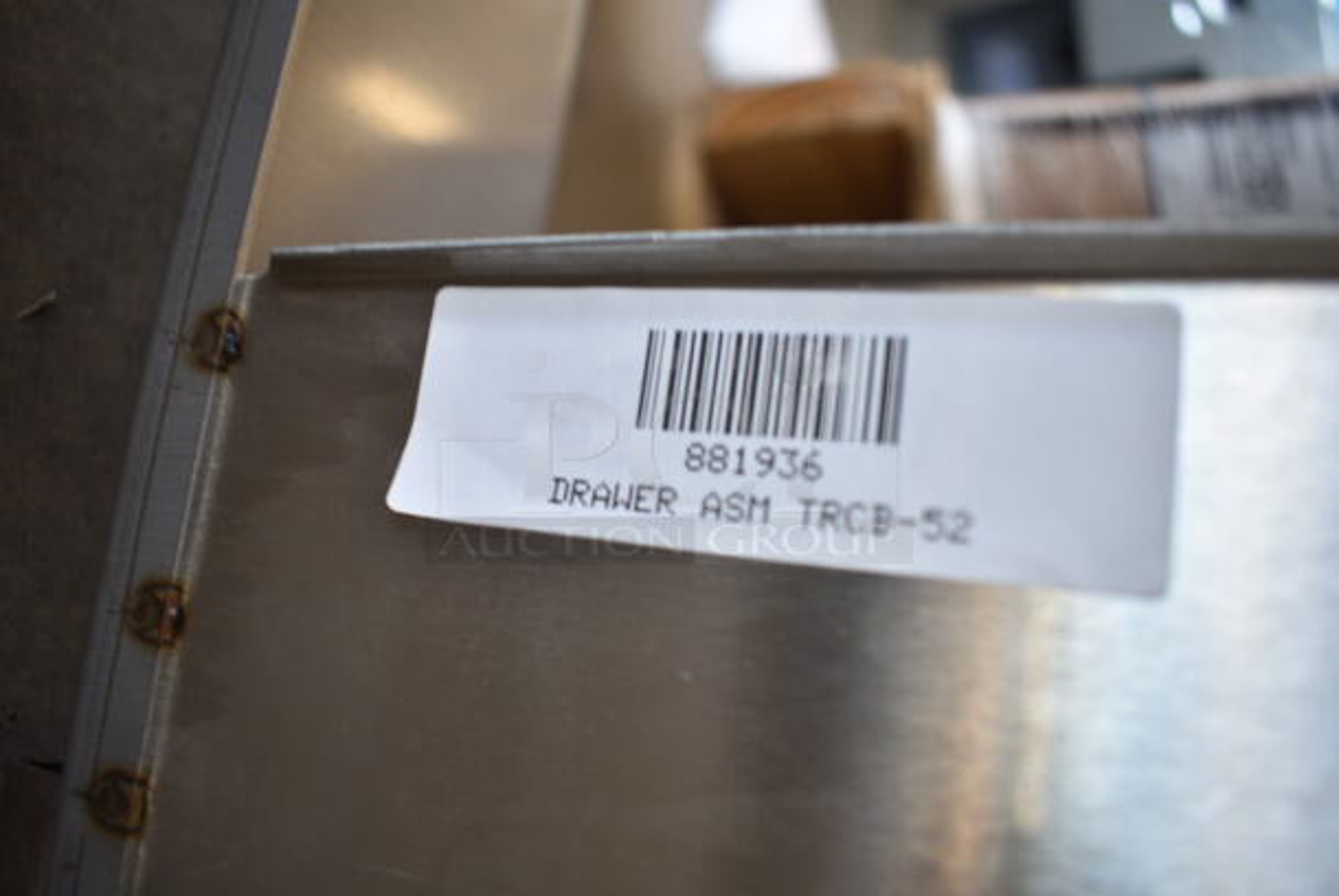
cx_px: 670
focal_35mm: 27
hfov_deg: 67.3
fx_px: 1005
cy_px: 448
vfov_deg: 48.0
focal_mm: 18
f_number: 3.5
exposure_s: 1/30
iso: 110
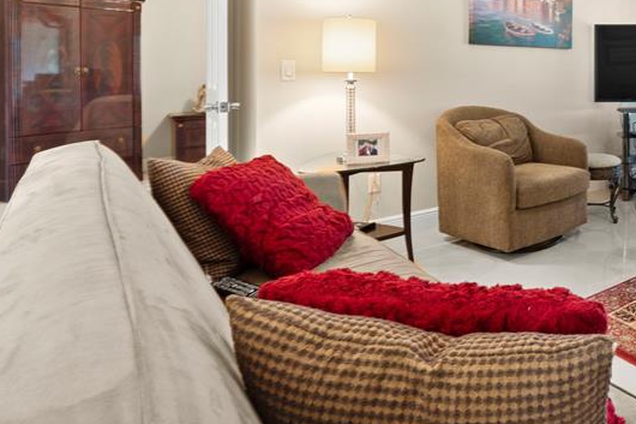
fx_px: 512
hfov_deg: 54.6
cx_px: 583
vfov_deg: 42.6
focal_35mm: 29
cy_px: 77
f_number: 8
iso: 100
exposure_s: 3.2
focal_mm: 10
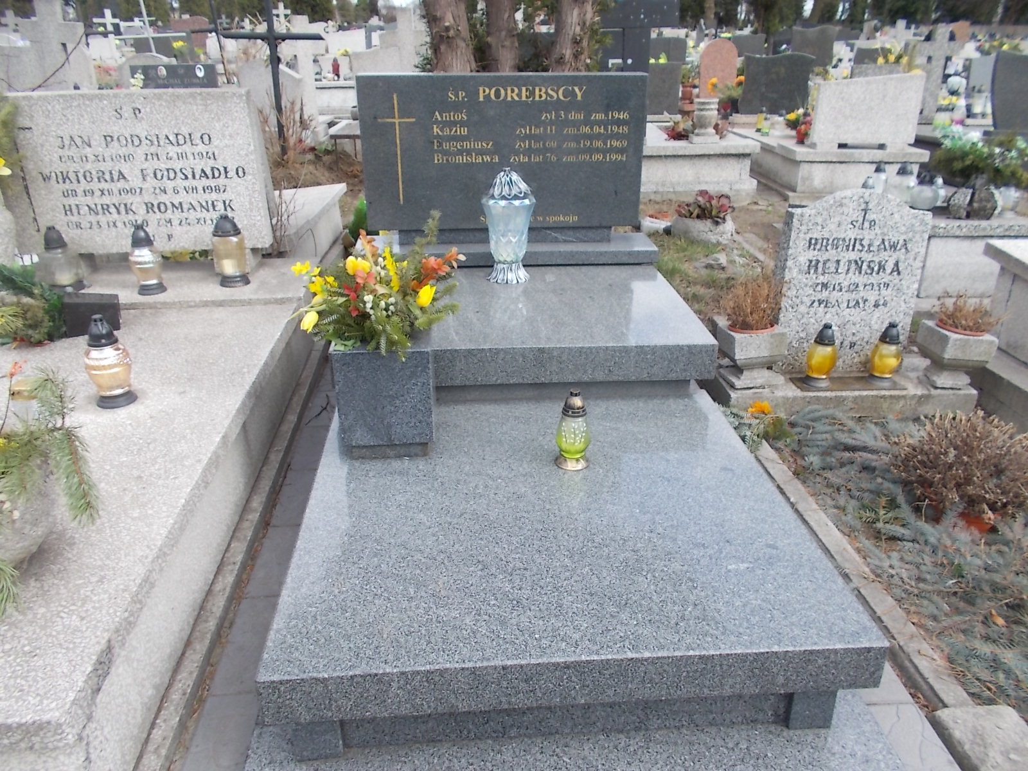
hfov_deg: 67.3
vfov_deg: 53.1
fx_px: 772
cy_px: 386
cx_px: 514
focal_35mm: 26
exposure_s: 1/250
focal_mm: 4.6
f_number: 3.2
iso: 80
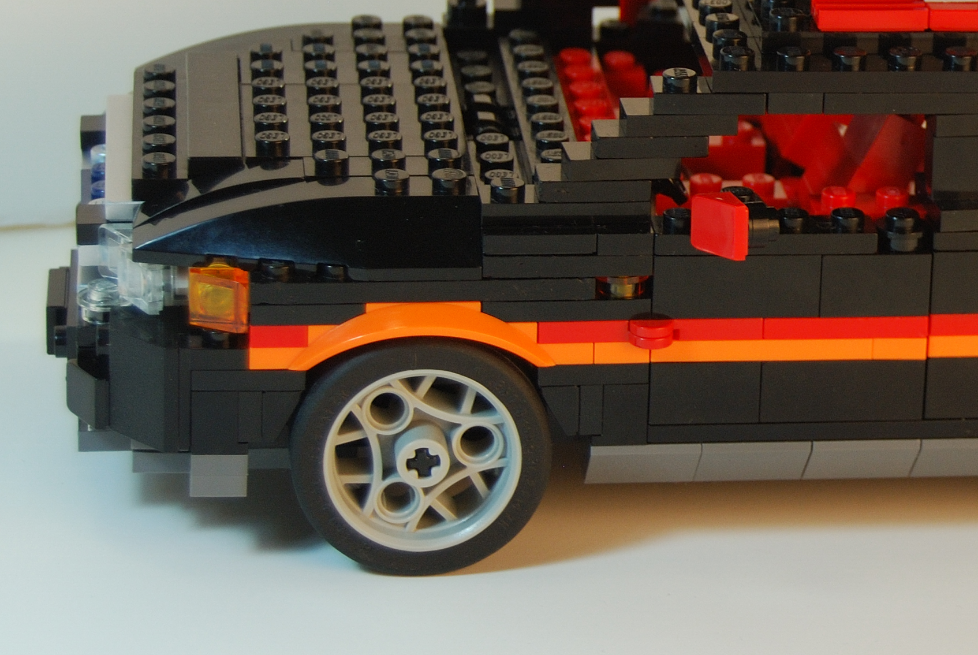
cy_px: 174
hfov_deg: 14.0
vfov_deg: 9.5
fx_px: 3917
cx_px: 987
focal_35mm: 144
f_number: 5.3
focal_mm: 42
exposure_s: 1/60
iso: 250
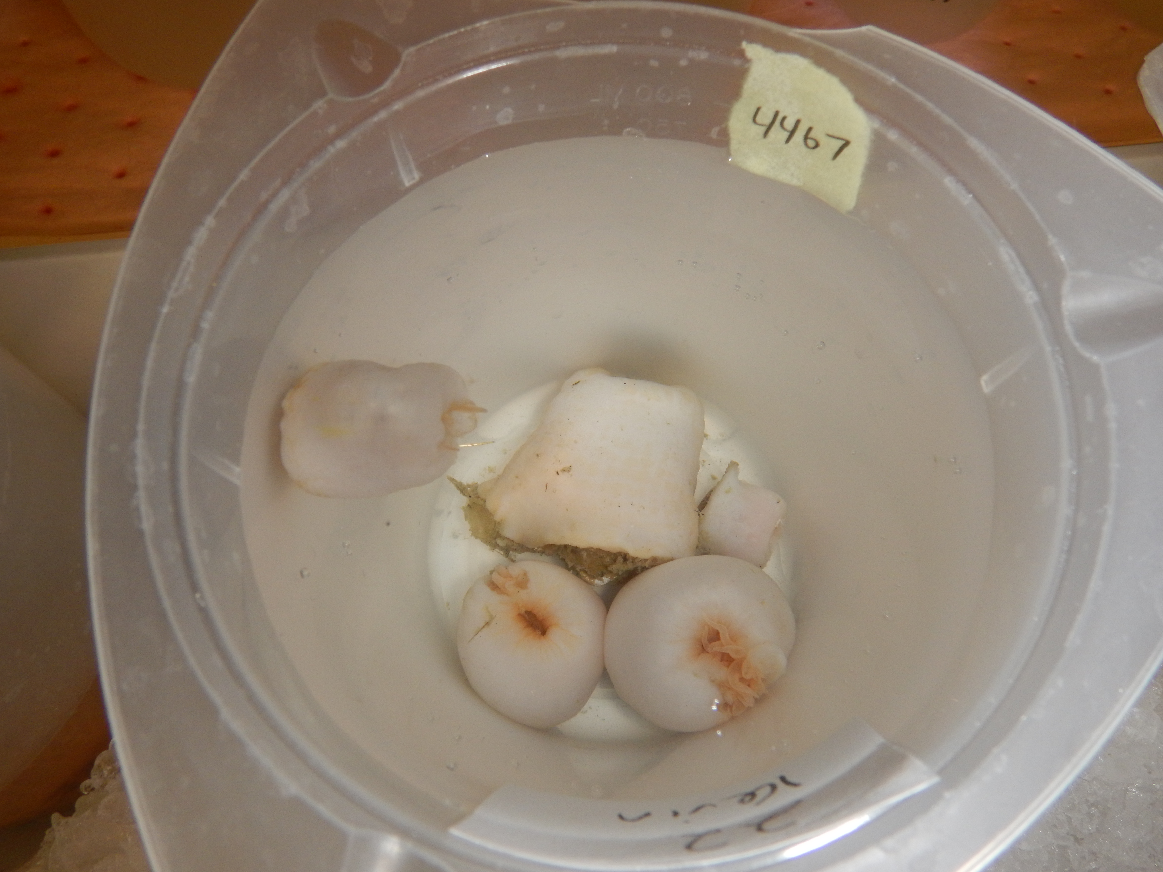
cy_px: 436
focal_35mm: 24
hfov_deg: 71.6
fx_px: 806
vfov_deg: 56.8
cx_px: 582
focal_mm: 4.3
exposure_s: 1/30
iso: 160
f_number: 8.2
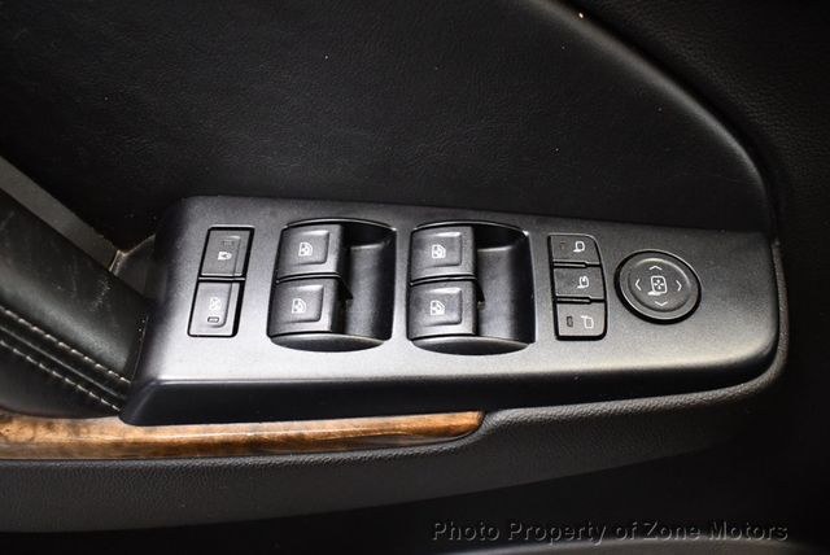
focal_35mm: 36
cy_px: 278
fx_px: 831
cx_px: 415
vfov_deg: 36.9
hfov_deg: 53.1
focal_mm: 18
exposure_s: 1/100
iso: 3200
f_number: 3.5
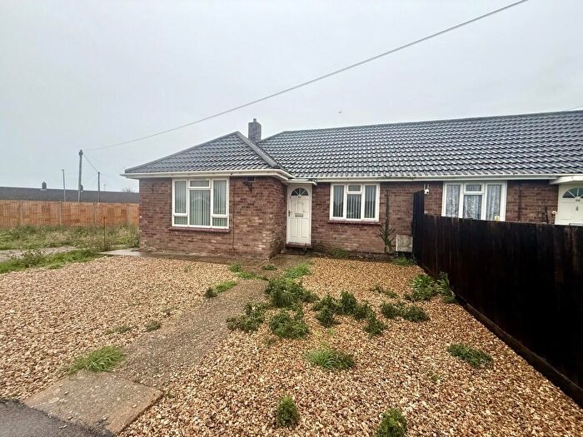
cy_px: 218
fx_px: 236
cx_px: 292
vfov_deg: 85.7
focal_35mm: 14
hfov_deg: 102.1
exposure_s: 1/99
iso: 200
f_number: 2.2
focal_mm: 2.22
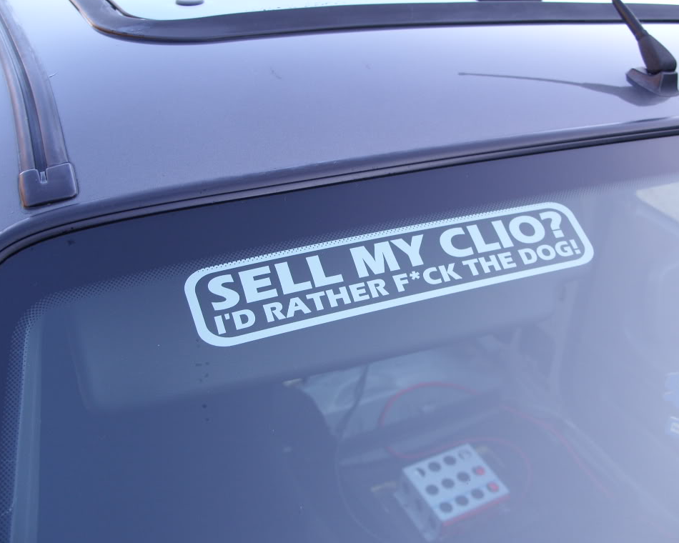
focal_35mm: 40
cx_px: 350
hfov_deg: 45.8
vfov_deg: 37.3
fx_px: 804
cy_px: 269
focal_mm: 7.8
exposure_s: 1/61
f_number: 2.8
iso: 50
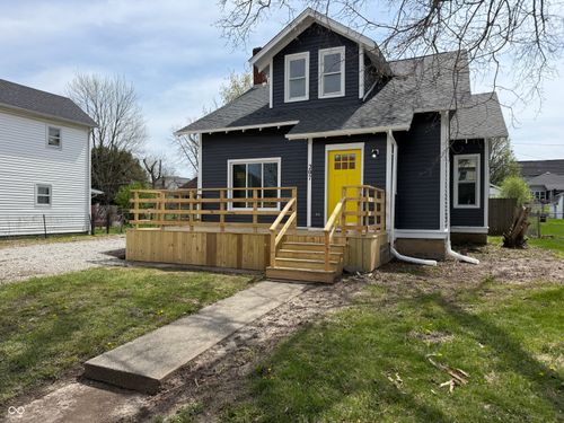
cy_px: 212
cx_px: 282
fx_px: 391
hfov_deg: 71.6
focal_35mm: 24
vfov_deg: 56.8
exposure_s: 1/5319
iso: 80
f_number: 1.78
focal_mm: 6.76
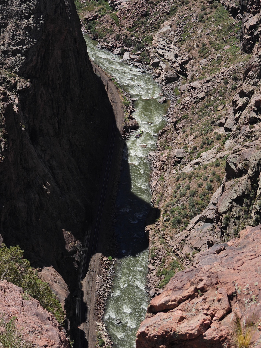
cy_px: 174
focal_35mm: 115
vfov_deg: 17.1
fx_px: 1156
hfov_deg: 12.9
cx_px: 130
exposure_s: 1/1250
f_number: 4
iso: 100
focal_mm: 20.5
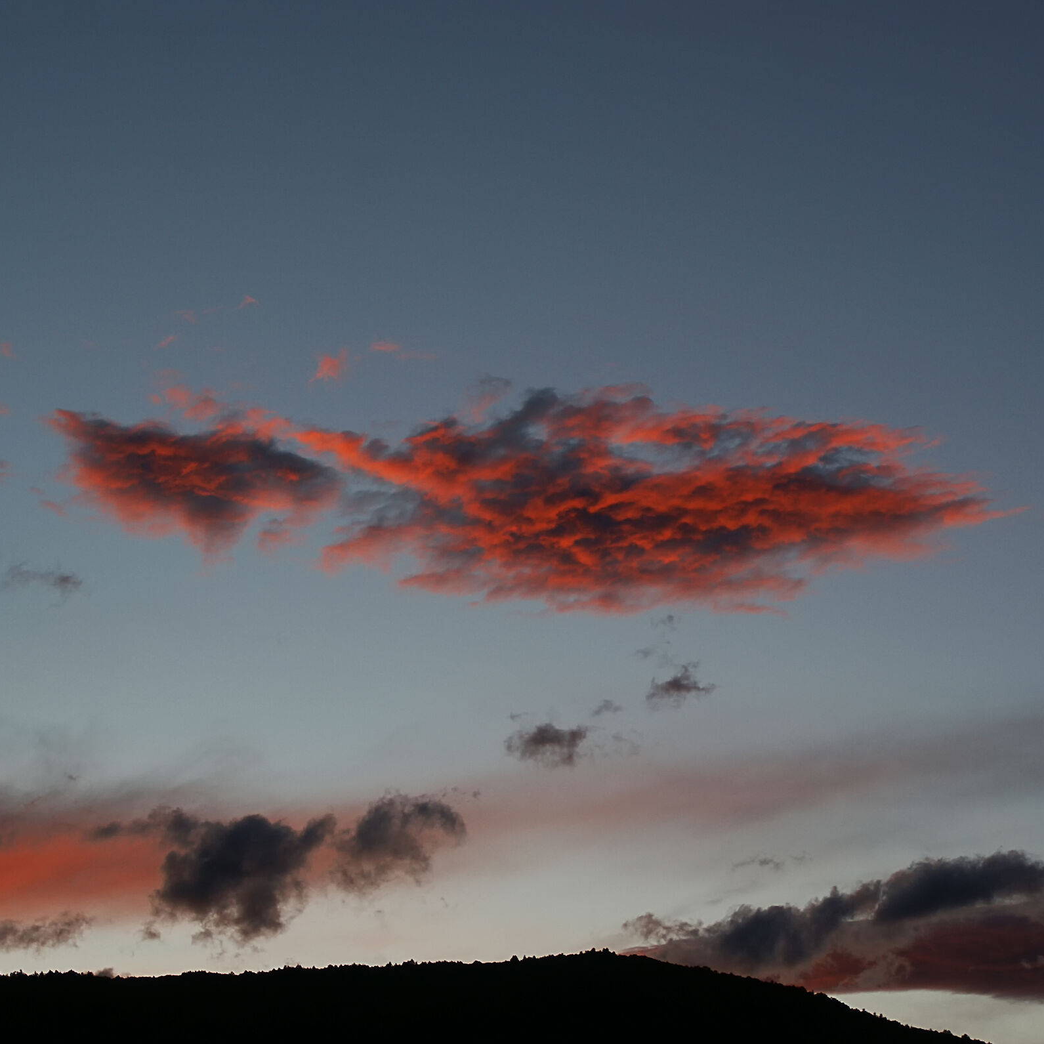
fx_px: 2627
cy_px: 521
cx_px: 604
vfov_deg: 22.5
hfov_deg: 22.5
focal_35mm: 77
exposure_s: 1/80
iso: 100
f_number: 6.3
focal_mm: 40
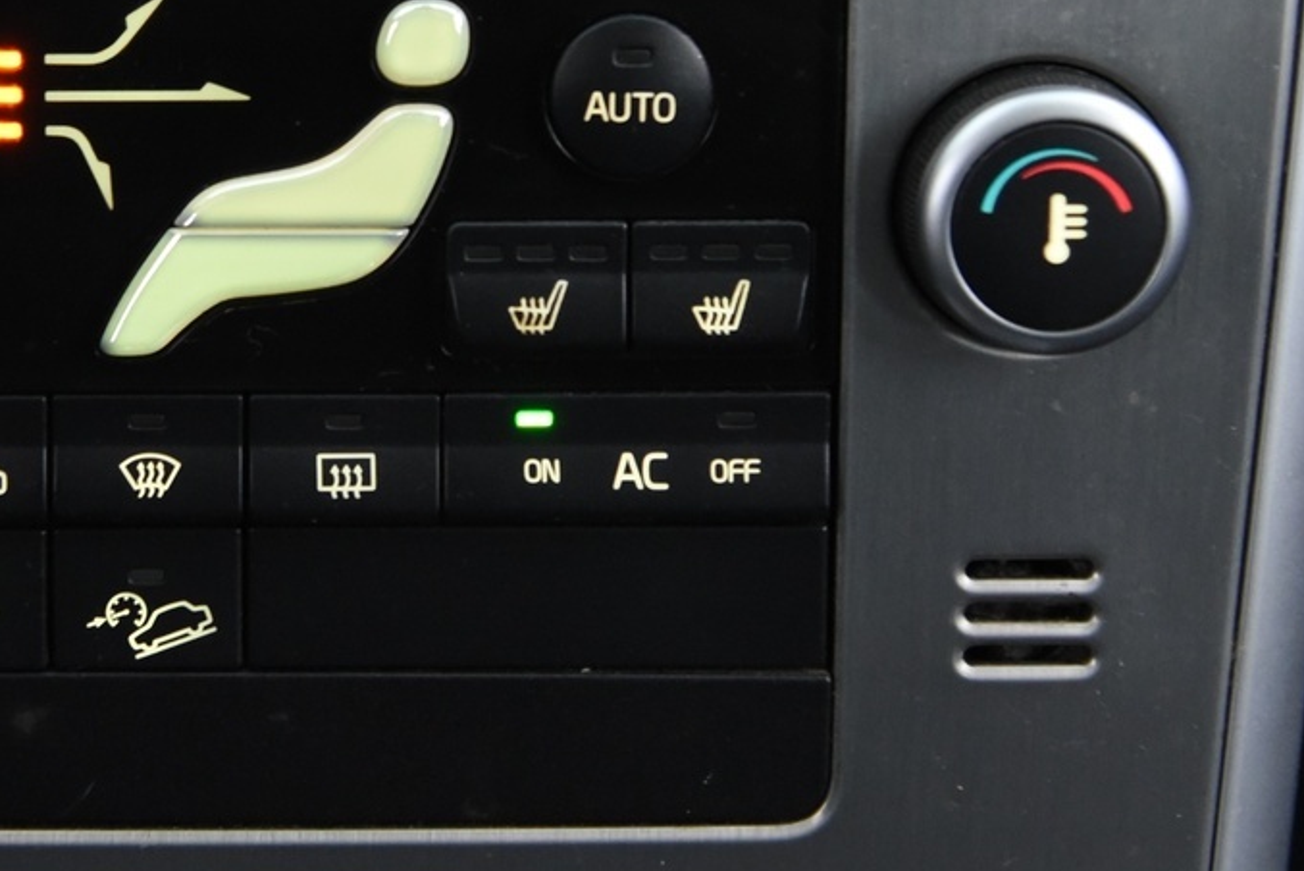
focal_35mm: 110
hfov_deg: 18.4
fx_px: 3986
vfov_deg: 12.3
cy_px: 4
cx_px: 262
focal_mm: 46
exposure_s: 1/20
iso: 4000
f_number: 4
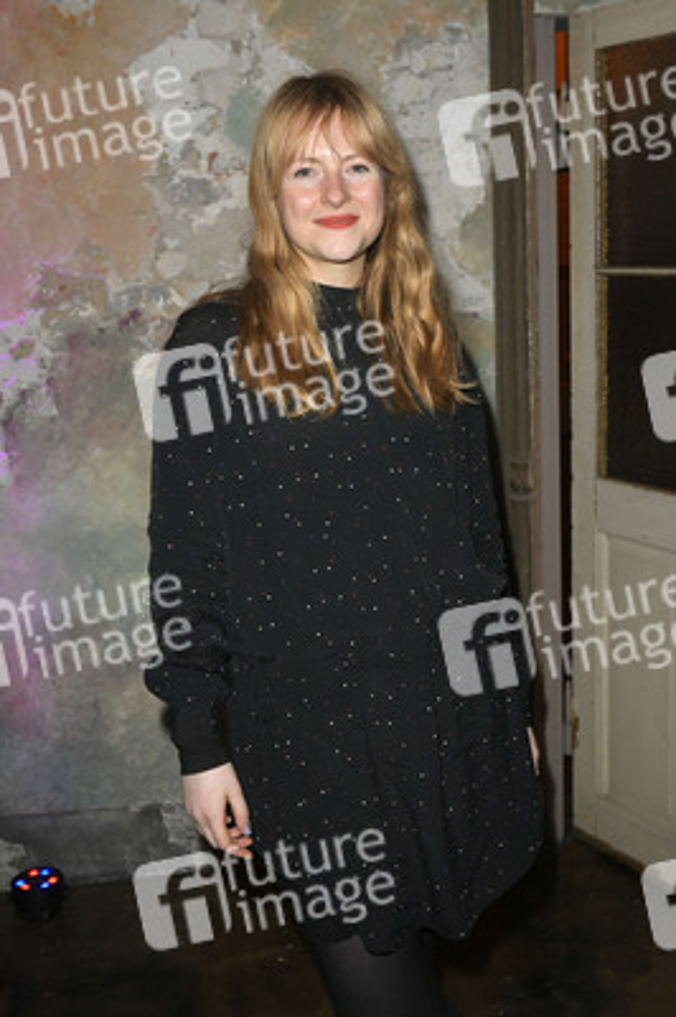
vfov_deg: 48.5
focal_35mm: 40
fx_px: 1129
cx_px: 338
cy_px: 508
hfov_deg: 33.3
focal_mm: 40
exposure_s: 1/250
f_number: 6.3
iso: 2000
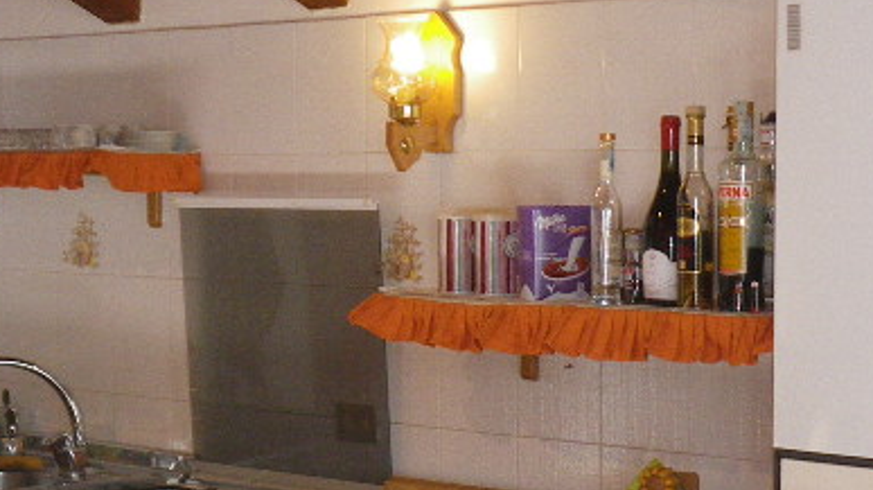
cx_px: 508
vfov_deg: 11.9
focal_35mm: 101
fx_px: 2336
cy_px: 420
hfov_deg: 21.1
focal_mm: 6.2
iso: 125
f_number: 3.8
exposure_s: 1/60
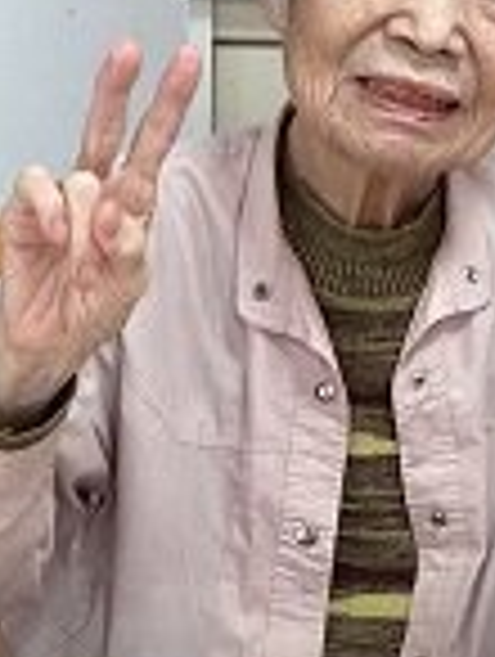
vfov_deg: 18.4
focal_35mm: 106
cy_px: 493
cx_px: 315
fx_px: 2015
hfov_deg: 14.0
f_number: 2.4
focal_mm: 3.3
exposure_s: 1/60
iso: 64
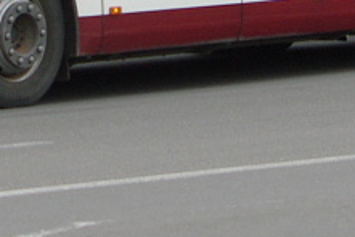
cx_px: 162
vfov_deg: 3.8
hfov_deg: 5.7
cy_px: -211
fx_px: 3594
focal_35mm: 364
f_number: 7.1
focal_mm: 45
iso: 400
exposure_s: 1/250
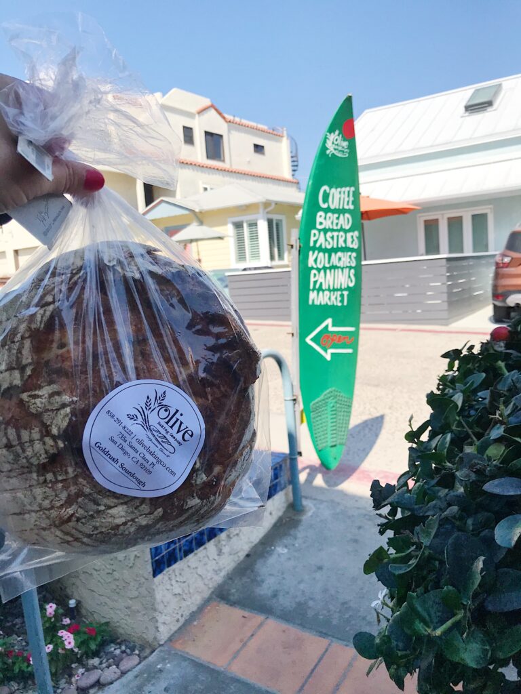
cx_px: 260
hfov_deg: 49.7
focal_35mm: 28
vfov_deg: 63.4
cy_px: 347
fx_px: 562
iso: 20
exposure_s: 1/2519
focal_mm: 3.99
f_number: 1.8
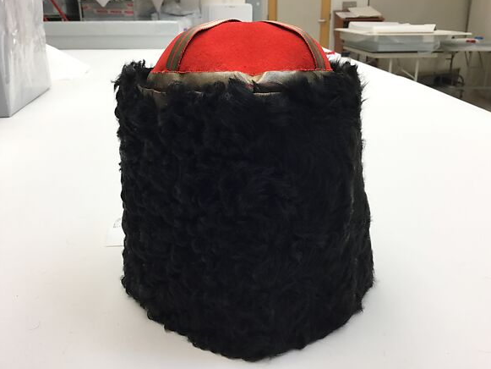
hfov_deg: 56.8
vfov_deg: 44.2
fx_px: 454
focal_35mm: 32
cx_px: 252
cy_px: 181
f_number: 2.4
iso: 25
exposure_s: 1/30
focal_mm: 3.3
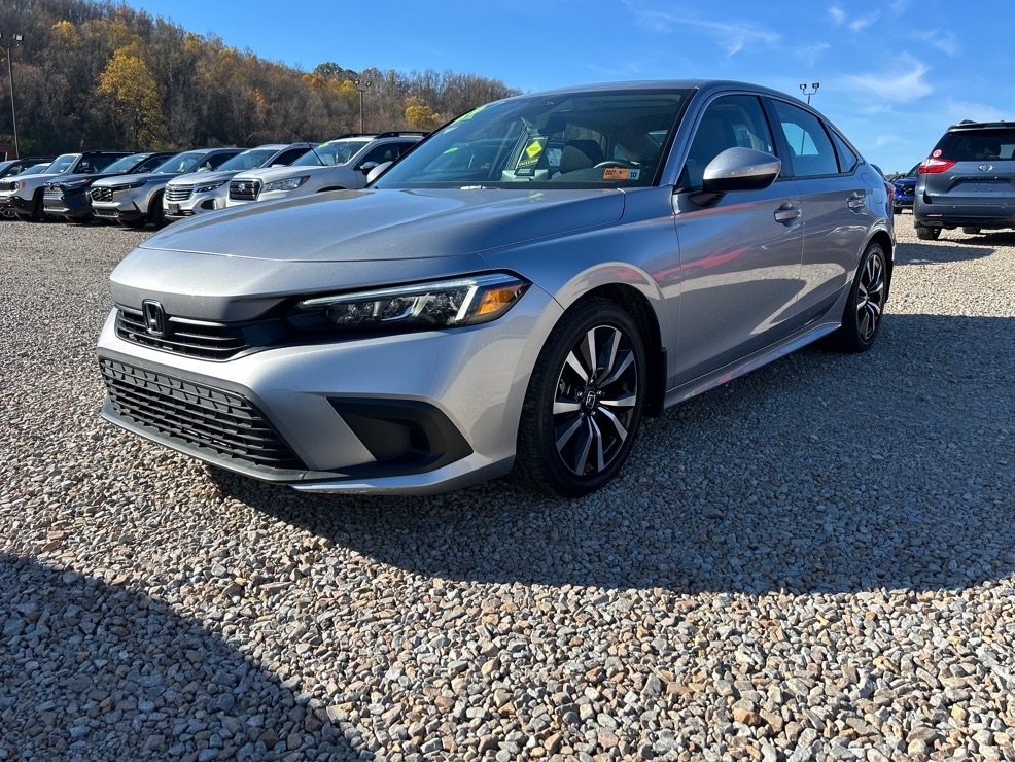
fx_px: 792
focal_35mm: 27
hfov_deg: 65.3
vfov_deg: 51.4
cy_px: 377
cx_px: 501
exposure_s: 1/2299
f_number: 1.5
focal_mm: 5.7
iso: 50
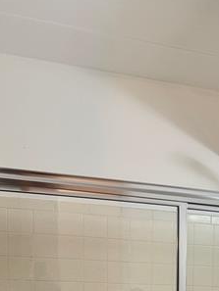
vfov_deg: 27.8
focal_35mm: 62
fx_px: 523
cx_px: 265
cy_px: 339
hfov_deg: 21.9
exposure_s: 1/120
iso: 125
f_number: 1.78
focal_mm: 6.76
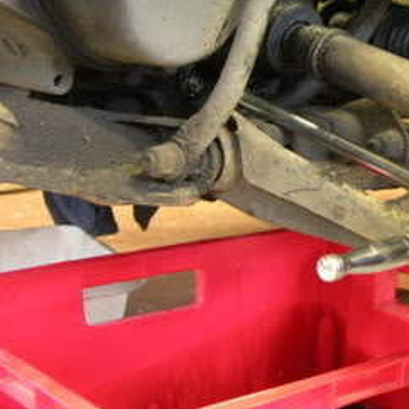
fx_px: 1190
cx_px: 500
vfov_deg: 19.4
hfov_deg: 18.4
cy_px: 96
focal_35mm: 89
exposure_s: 1/3.3
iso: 200
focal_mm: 7.8
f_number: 2.8
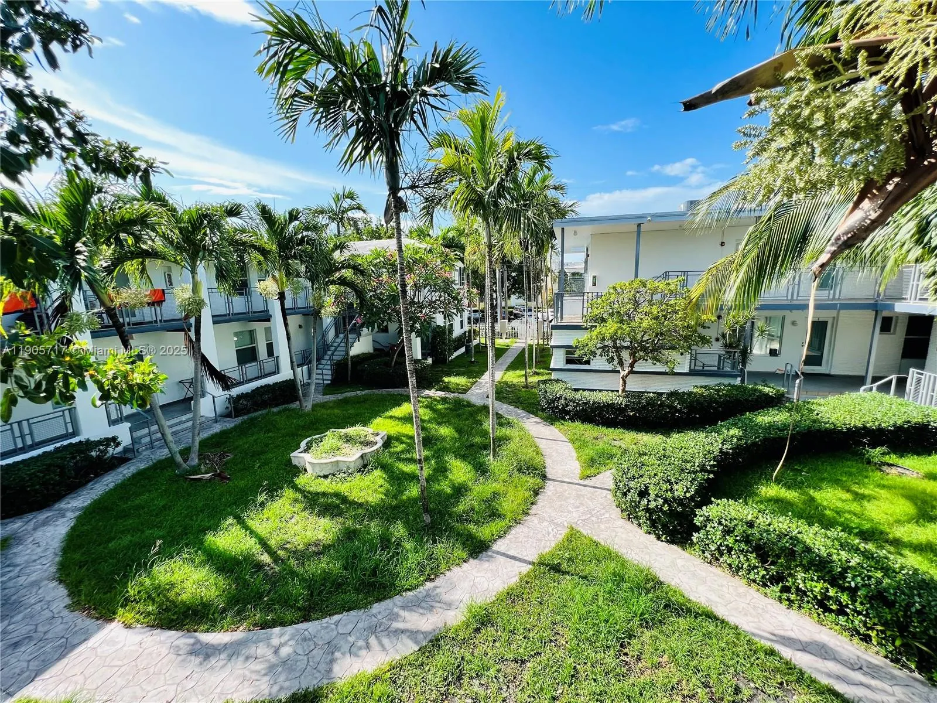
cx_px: 468
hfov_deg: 106.2
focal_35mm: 13
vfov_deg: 89.9
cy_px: 352
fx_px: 352
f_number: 1.8
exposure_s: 1/499
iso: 32
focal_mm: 1.57
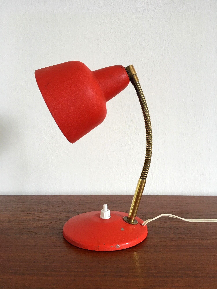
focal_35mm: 29
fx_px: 242
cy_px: 144
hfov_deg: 48.2
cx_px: 108
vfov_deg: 61.7
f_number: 2.2
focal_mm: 4.15
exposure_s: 1/33
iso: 40
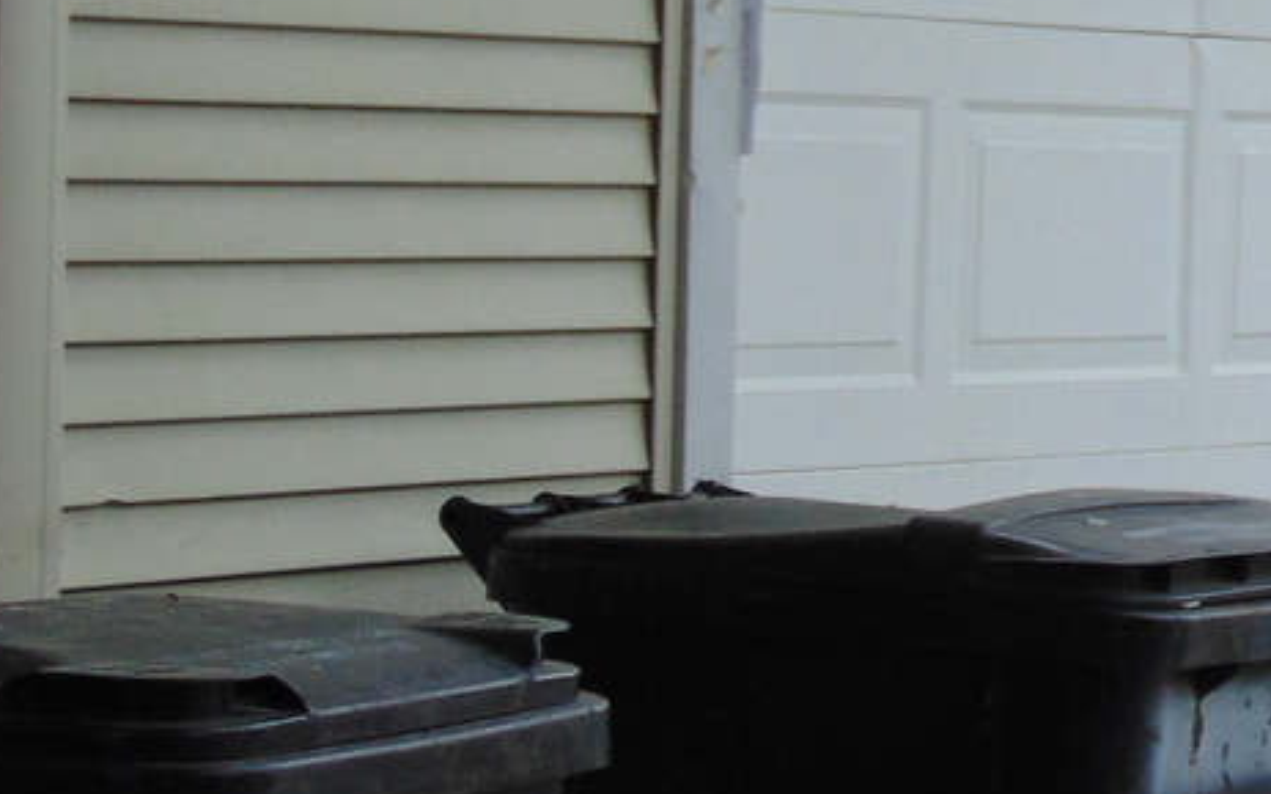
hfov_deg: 12.4
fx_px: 5713
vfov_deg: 7.9
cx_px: 1540
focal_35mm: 165
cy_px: 121
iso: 80
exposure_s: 1/400
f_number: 3.5
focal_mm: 9
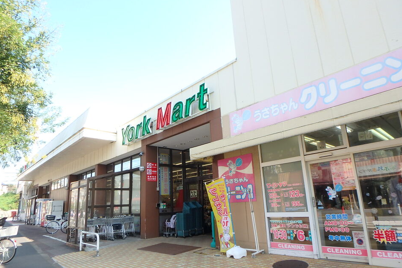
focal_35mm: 22
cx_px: 200
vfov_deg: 57.1
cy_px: 146
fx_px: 246
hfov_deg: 78.6
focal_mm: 3.7
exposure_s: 1/250
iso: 125
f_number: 3.5
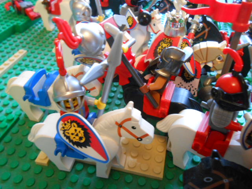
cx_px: 126
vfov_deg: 46.8
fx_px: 218
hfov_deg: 60.0
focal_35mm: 30
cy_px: 94
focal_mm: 5.3
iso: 400
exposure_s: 1/4
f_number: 3.8
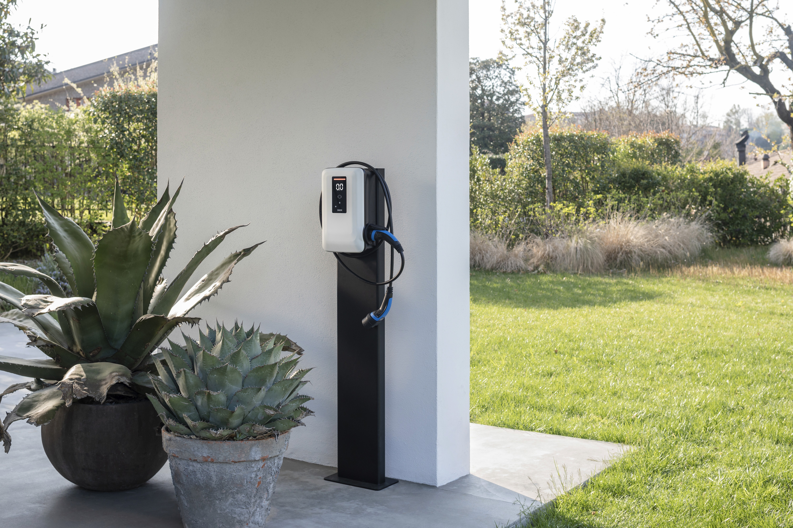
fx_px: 991
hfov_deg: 43.6
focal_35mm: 45
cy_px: 264
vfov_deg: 29.8
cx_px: 396
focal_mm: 45
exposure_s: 1/250
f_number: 6.3
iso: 320
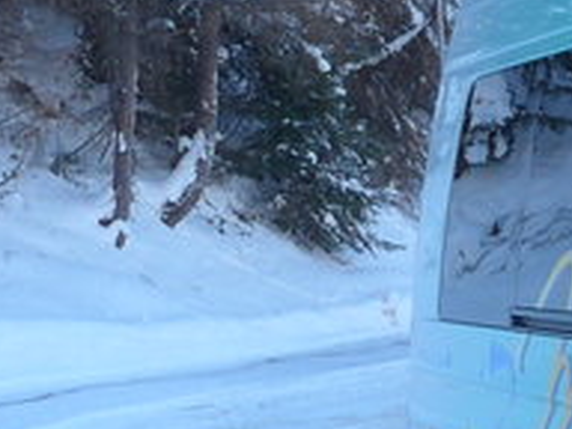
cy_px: 256
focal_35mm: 181
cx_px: 1239
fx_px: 2991
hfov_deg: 9.9
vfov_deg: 8.2
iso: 80
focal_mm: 6
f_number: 2.8
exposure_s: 1/250
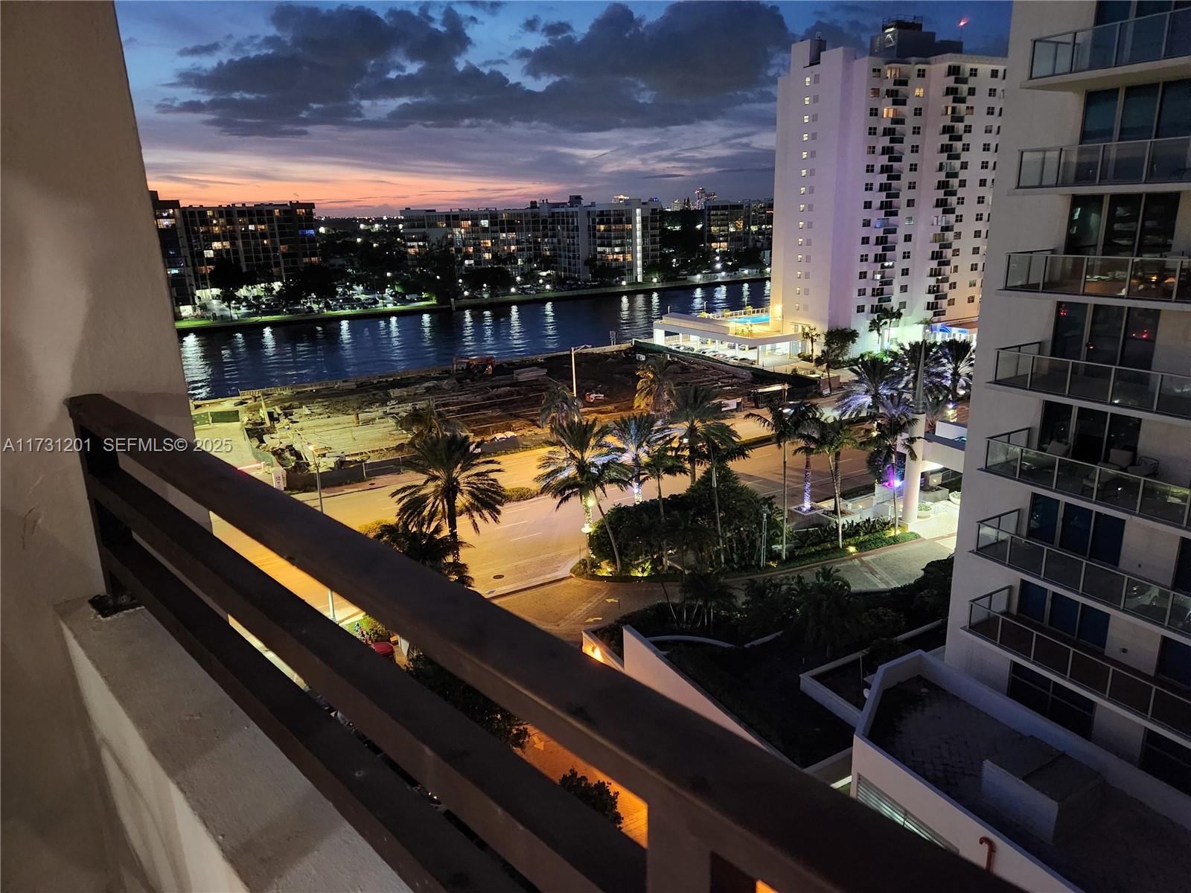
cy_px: 446
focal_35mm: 23
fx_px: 791
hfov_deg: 73.9
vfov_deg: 58.9
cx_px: 596
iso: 1000
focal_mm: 5.4
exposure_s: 1/24
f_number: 1.8
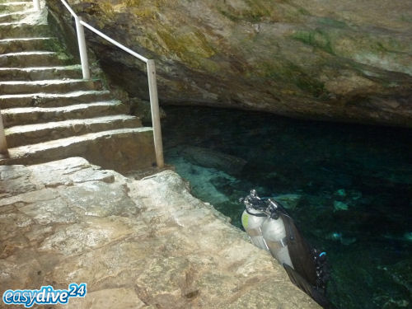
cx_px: 206
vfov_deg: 42.9
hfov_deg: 55.4
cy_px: 154
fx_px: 393
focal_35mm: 33
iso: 500
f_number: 2.8
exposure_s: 1/30
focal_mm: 5.5
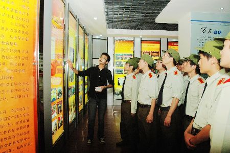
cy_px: 76
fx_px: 172
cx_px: 115
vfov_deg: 47.8
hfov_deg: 67.4
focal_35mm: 27
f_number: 7.1
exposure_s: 1/125
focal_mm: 18
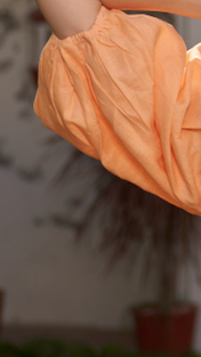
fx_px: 3080
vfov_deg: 6.6
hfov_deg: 3.7
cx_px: 296
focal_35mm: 325
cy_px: 302
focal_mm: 48
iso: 50
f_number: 2.8
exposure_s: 1/400
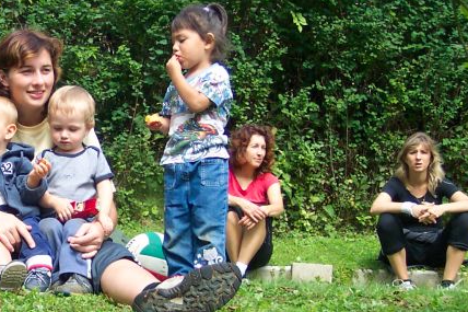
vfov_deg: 17.0
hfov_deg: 24.9
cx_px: 78
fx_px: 1040
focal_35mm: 80
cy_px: 151
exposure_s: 1/500
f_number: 2.8
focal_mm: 8
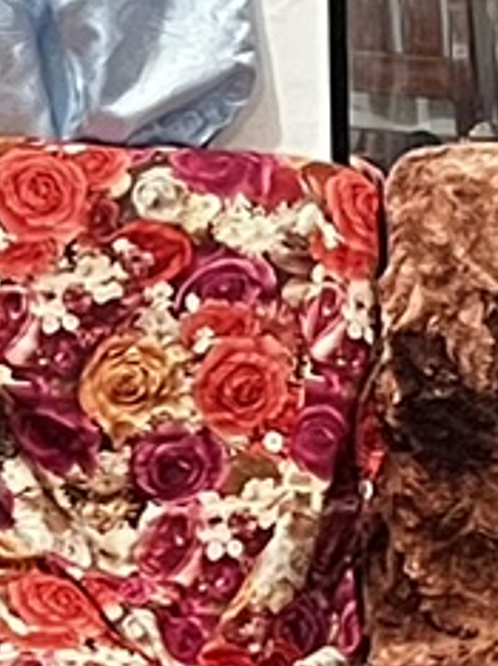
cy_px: 786
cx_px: 1084
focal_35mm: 228
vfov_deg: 8.6
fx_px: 4381
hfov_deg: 6.3
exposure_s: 1/60
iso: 500
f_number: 1.6
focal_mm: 5.1
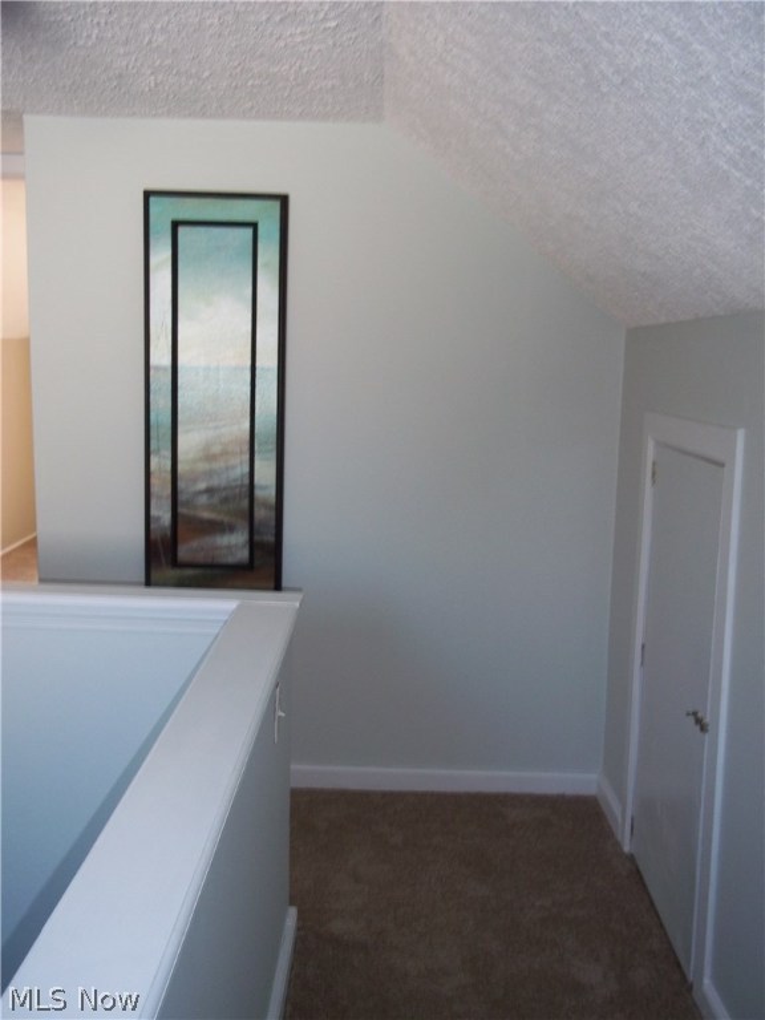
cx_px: 382
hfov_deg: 39.7
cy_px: 510
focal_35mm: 36
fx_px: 1061
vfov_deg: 51.4
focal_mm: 6.5
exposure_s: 1/30
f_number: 3.1
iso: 80
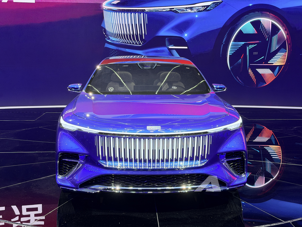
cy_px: 114
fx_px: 419
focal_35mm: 48
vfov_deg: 30.3
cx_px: 151
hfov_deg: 39.7
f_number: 1.78
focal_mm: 6.76
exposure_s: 1/115
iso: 200
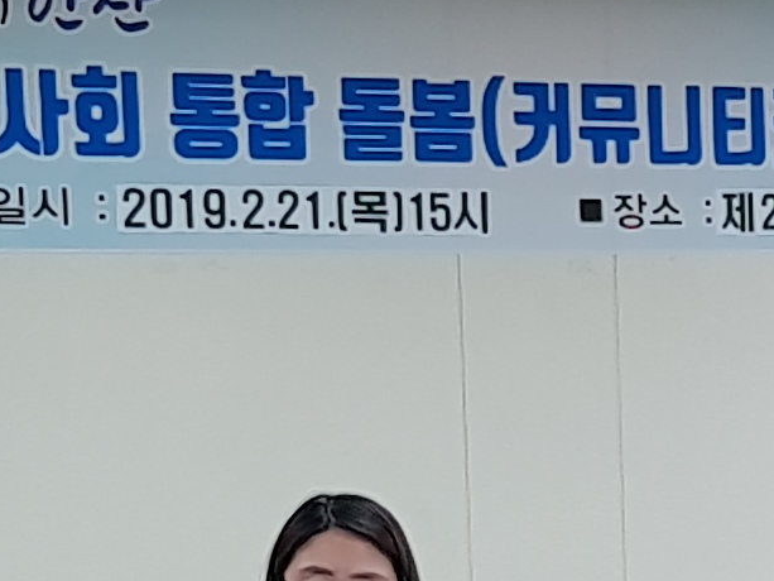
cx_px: 1179
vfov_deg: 8.5
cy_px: 815
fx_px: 3824
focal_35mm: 171
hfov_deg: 11.1
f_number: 1.7
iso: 40
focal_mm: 4.2
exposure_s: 1/60
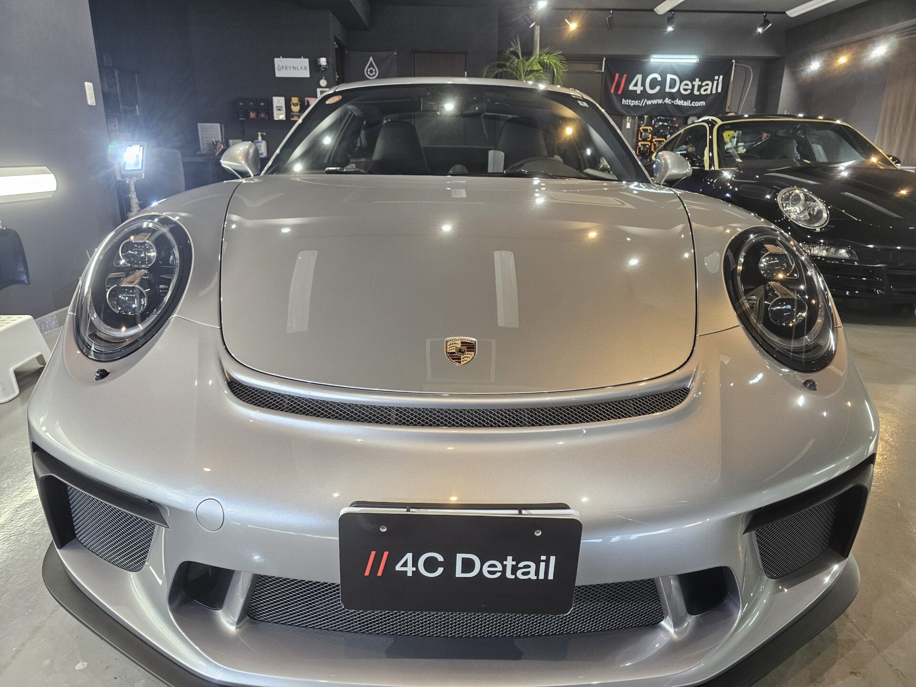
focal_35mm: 23
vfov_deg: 58.9
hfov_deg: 73.9
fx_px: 609
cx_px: 458
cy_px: 344
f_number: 1.7
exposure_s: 1/100
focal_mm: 6.3
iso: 200
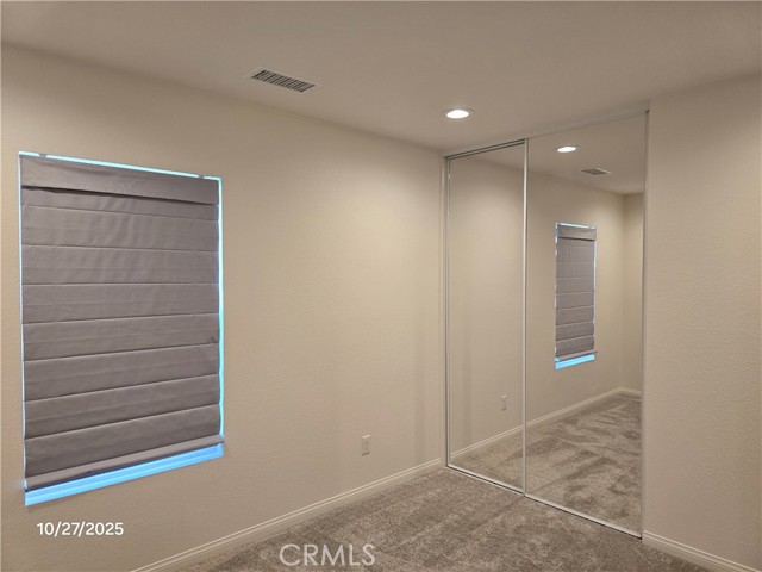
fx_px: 506
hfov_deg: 73.9
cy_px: 286
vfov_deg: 58.9
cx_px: 381
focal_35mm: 23
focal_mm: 6.3
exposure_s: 1/120
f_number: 1.7
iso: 200
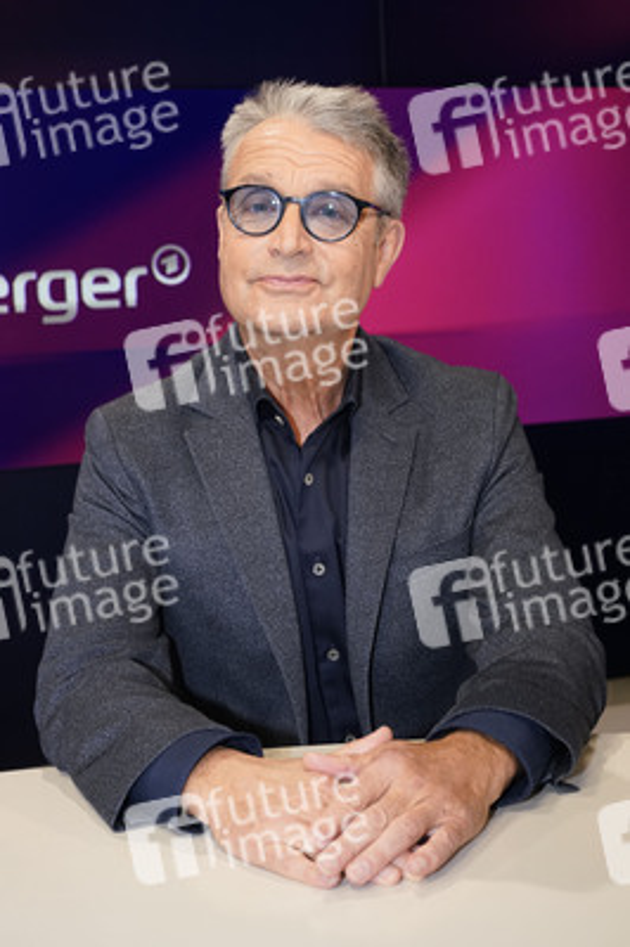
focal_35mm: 42
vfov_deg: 46.4
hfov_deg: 31.8
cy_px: 474
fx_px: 1104
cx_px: 315
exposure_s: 1/125
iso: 2000
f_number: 5.6
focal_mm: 42
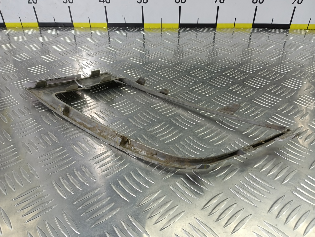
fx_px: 209
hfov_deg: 73.9
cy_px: 118
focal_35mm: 23
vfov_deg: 58.9
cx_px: 158
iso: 99
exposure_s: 1/50
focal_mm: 4.11
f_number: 1.6
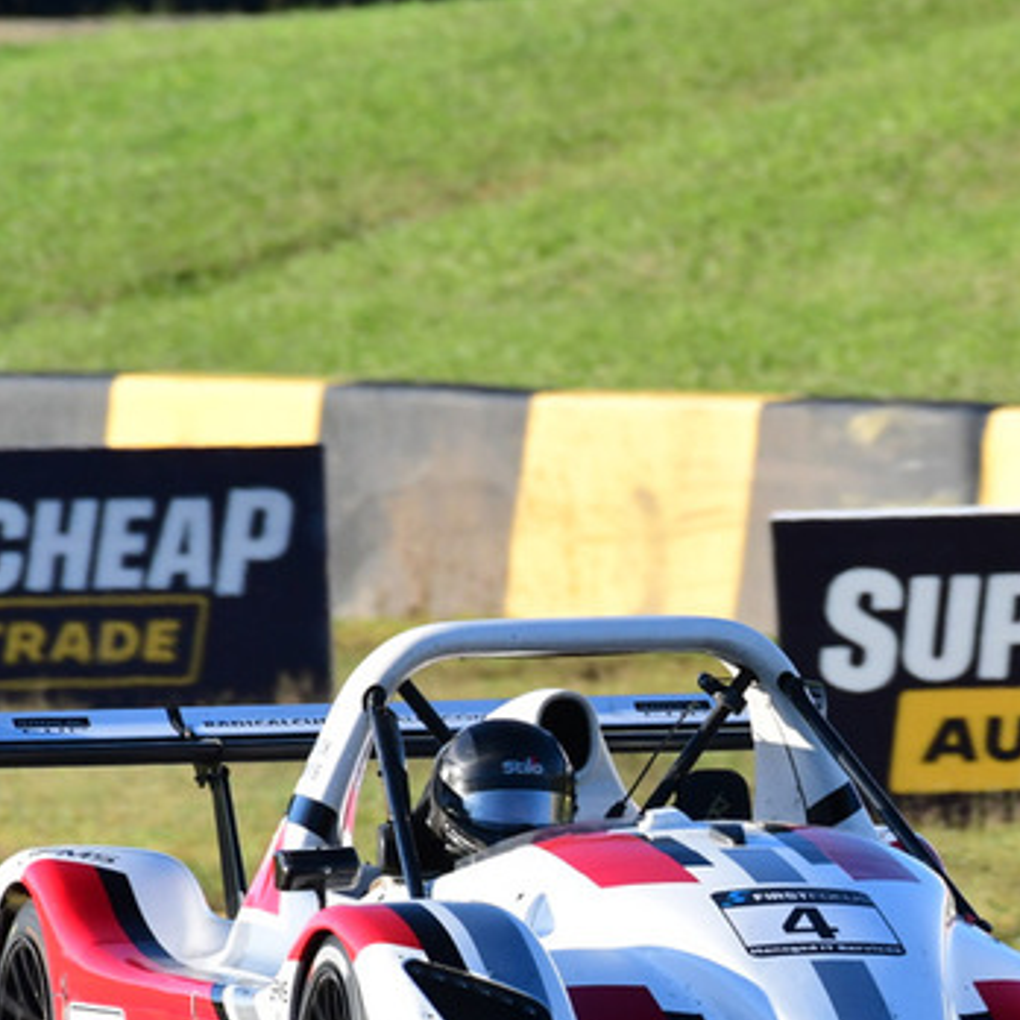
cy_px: 724
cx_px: 885
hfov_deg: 1.2
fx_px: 46972
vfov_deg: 1.2
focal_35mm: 1409
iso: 800
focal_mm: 480
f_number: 10
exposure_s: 1/640
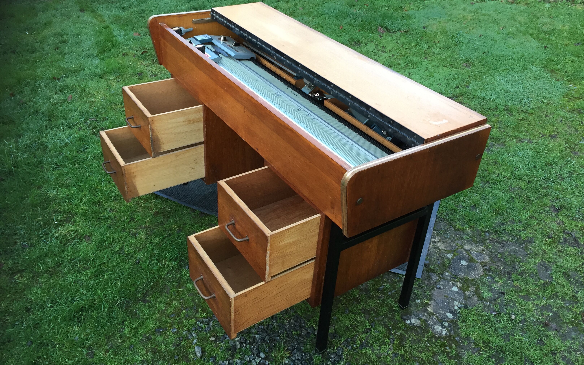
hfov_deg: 61.2
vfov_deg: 40.6
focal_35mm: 31
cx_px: 292
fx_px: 493
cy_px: 168
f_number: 2.2
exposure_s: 1/33
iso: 40
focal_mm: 4.15
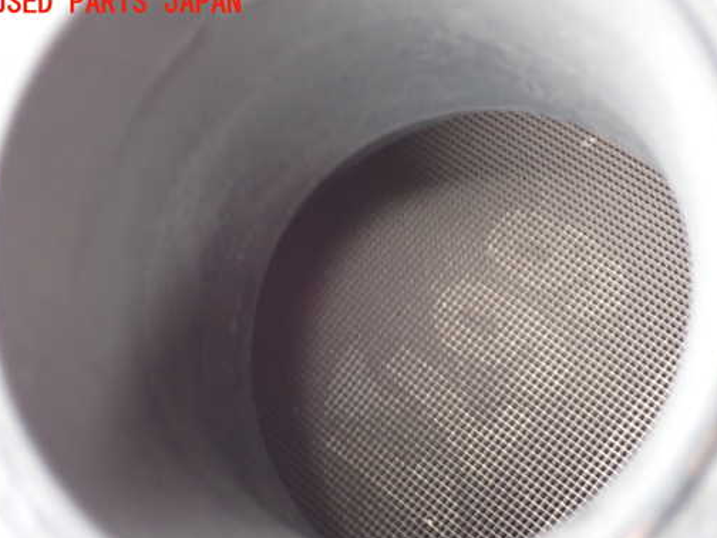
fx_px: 1429
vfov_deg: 21.3
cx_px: 410
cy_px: 306
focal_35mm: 69
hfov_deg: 28.1
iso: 800
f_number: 3.5
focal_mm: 10.35
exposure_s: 1/20
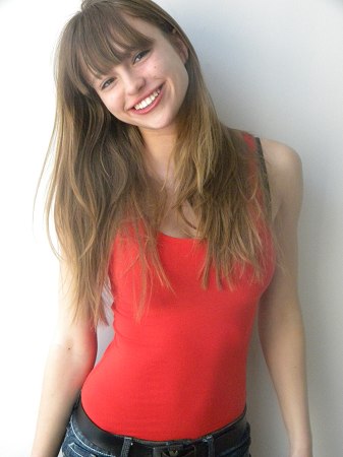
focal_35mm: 67
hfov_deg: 21.9
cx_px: 172
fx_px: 886
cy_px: 228
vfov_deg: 29.0
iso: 718
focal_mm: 12.2
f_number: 4.3
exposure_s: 1/140
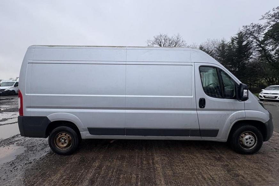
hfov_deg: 100.4
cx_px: 138
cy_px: 88
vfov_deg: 77.2
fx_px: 116
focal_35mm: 15
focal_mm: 2.22
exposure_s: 1/99
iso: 64
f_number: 2.2
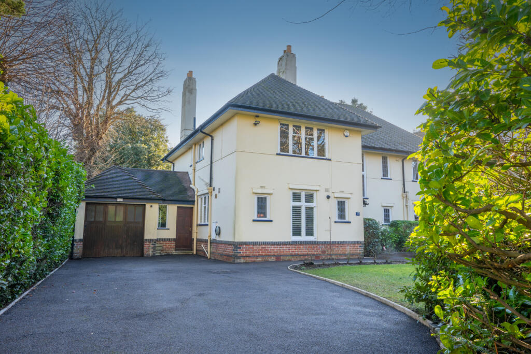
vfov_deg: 49.6
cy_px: 177
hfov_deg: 69.4
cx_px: 266
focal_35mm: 26
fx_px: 384
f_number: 11
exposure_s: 1/25
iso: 400
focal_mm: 26
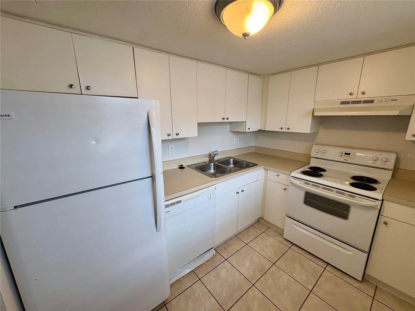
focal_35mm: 14
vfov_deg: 85.7
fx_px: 168
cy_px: 156
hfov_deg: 102.1
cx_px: 208
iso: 160
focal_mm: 2.22
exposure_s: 1/120
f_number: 2.2
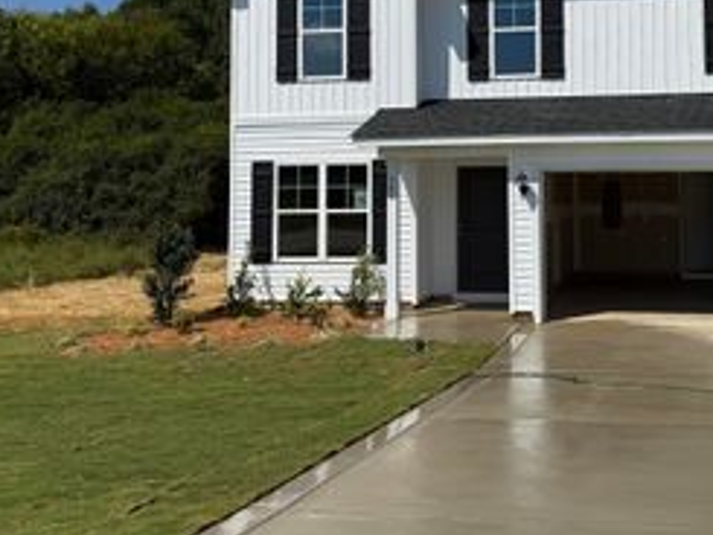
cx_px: 509
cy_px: 112
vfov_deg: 29.1
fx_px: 1010
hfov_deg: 38.2
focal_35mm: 49
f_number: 1.78
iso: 80
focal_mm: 6.76
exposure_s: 1/9091
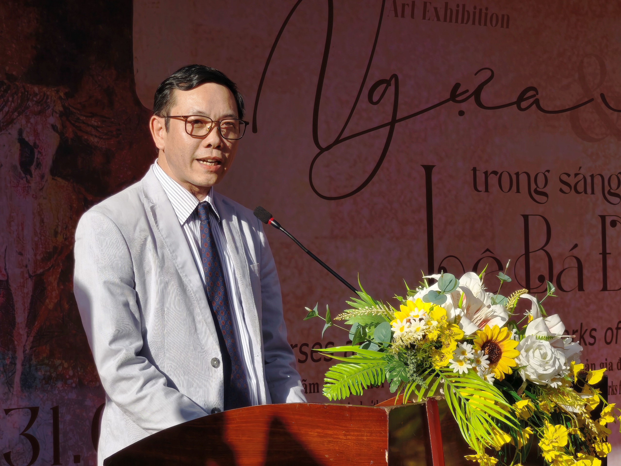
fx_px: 2117
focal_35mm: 118
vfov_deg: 12.6
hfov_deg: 16.7
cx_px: 310
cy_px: 233
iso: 50
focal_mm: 7.1
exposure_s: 1/560
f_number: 1.9
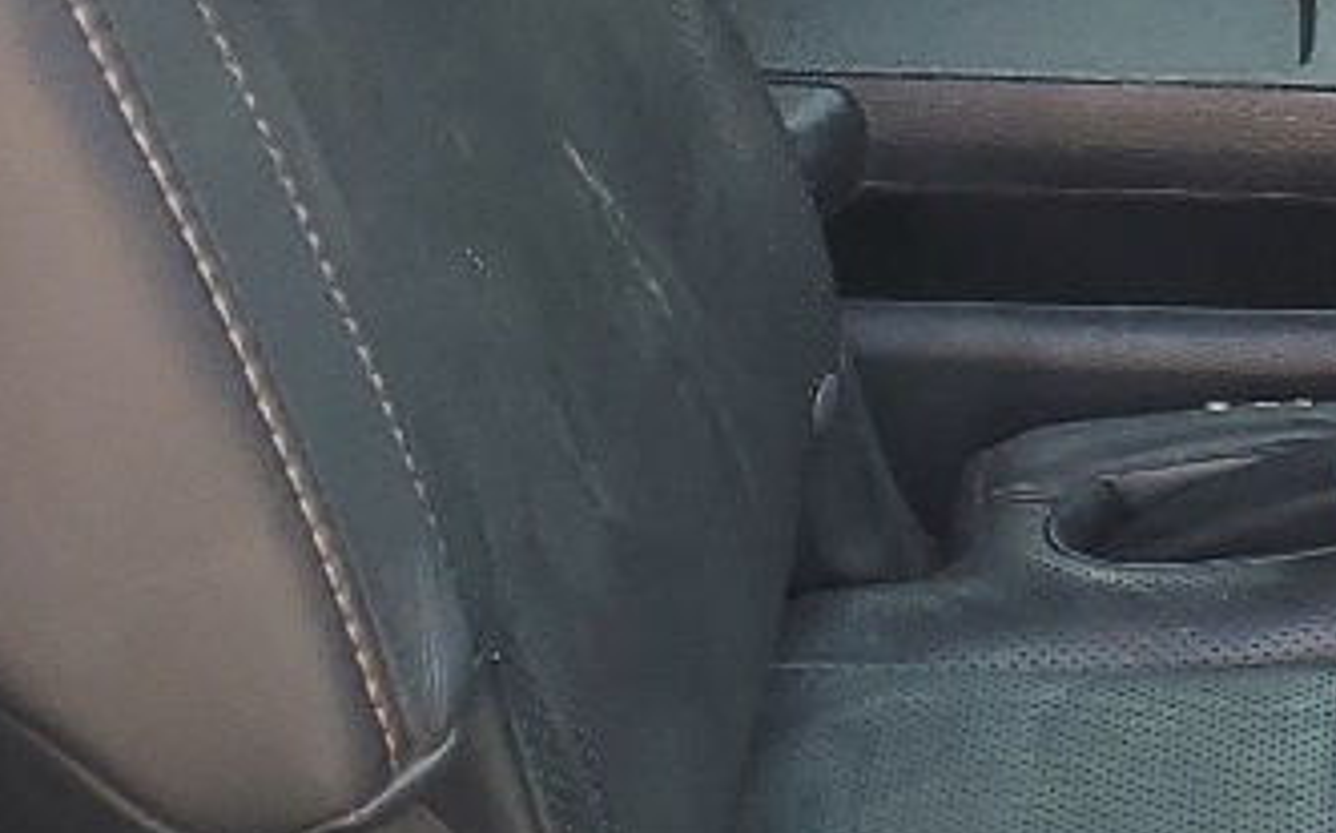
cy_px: -366
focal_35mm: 133
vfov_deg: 9.6
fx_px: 4839
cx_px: 1702
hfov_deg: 15.1
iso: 50
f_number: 1.5
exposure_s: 1/217
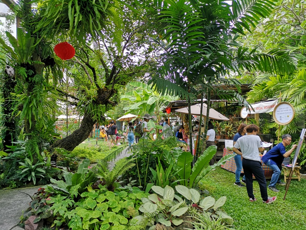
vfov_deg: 51.4
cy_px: 115
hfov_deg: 65.3
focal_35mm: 27
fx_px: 239
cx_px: 153
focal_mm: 3.95
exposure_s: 1/239
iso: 50
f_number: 1.8
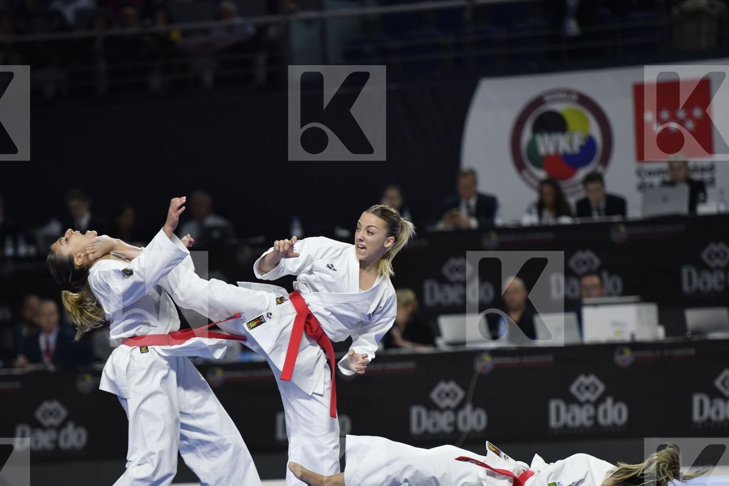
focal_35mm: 227
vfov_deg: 6.1
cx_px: 337
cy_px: 299
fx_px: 4596
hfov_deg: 9.1
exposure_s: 1/800
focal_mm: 175
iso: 800
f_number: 2.8
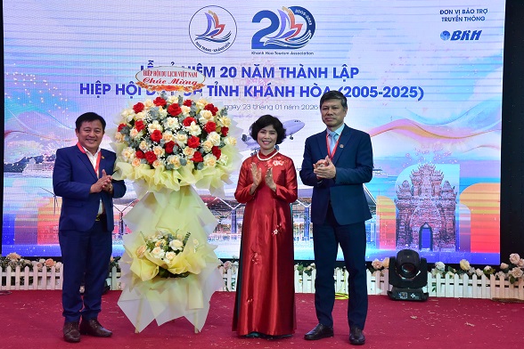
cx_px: 266
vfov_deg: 26.5
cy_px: 173
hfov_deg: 38.9
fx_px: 742
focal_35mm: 51
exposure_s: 1/200
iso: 3200
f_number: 10
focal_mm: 50
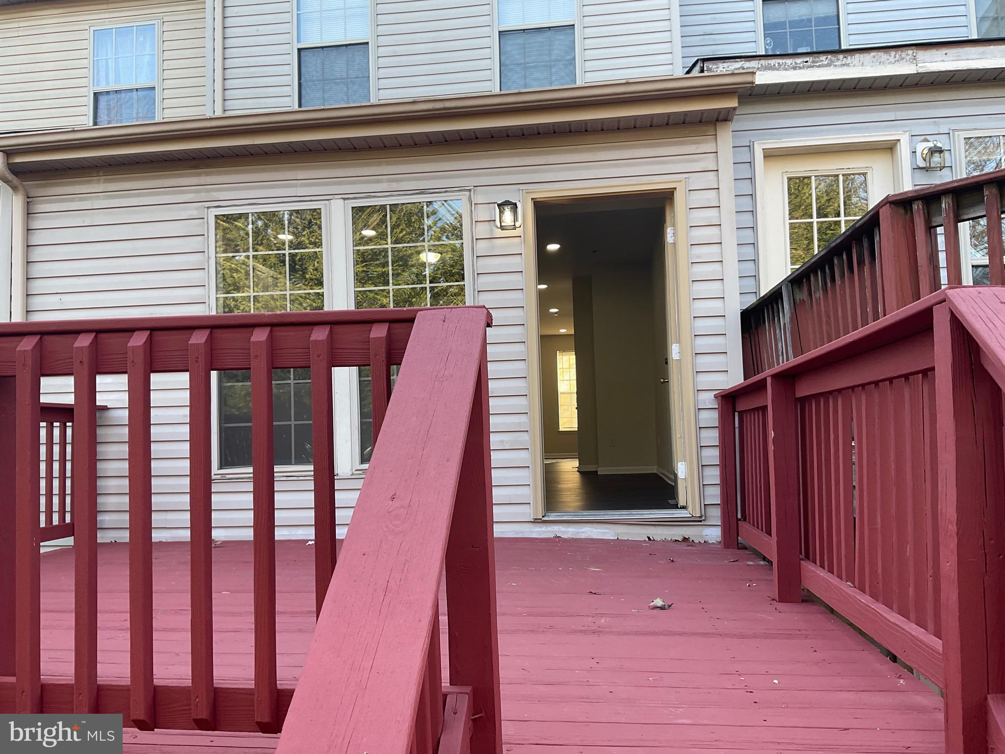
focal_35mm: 29
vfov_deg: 48.2
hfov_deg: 61.7
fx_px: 842
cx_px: 502
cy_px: 377
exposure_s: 1/122
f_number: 1.8
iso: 20
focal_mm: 3
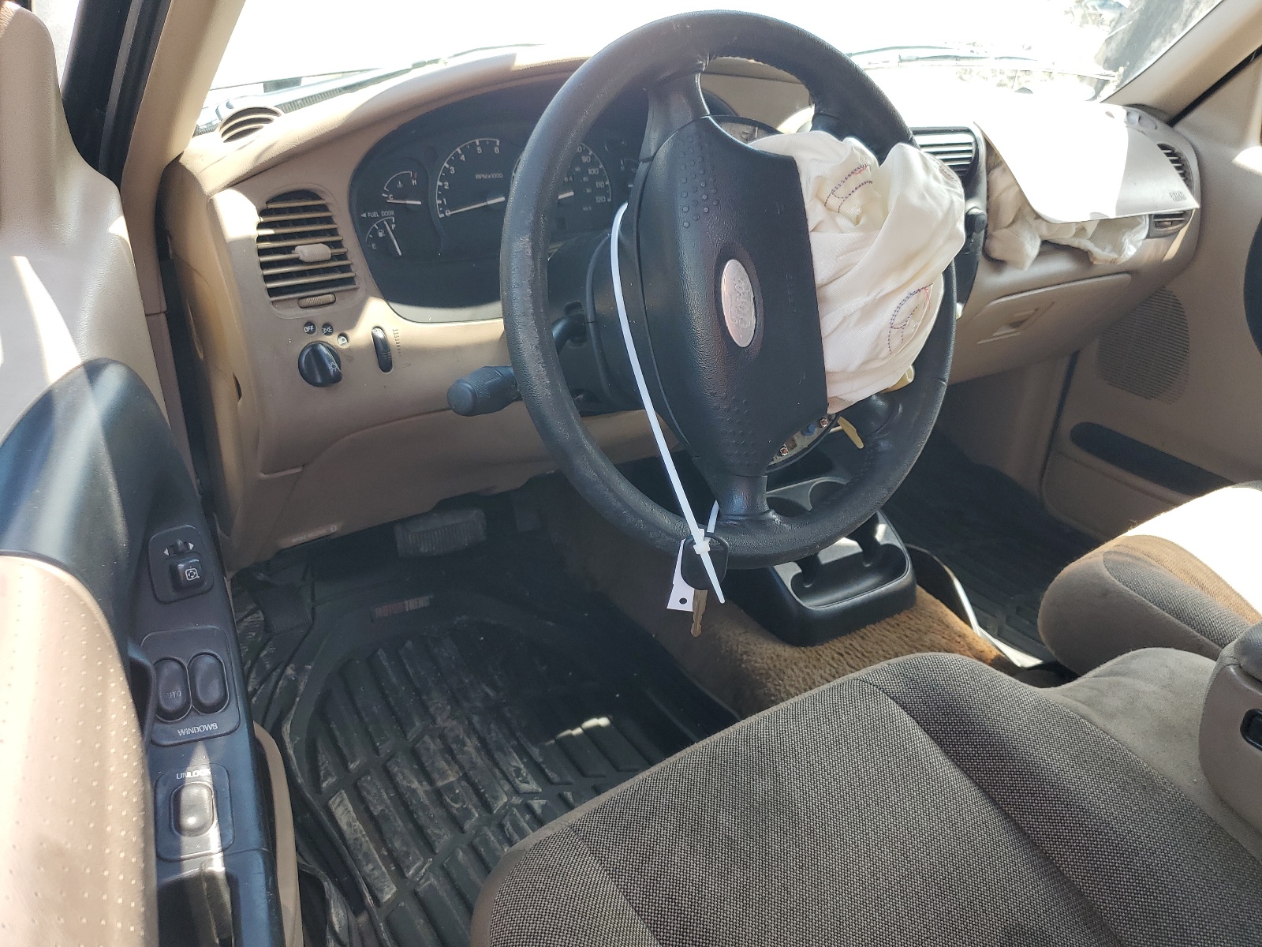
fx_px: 948
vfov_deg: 53.1
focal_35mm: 26
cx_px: 631
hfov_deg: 67.3
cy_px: 474
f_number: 1.5
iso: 50
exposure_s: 1/222
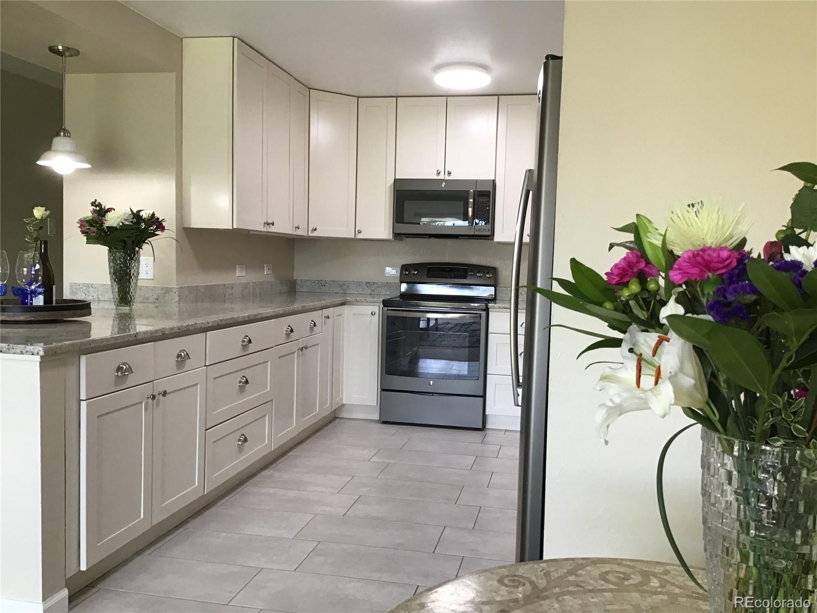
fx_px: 732
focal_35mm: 31
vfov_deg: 45.4
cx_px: 408
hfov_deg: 58.4
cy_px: 306
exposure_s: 1/30
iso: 50
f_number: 2.4
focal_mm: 3.3
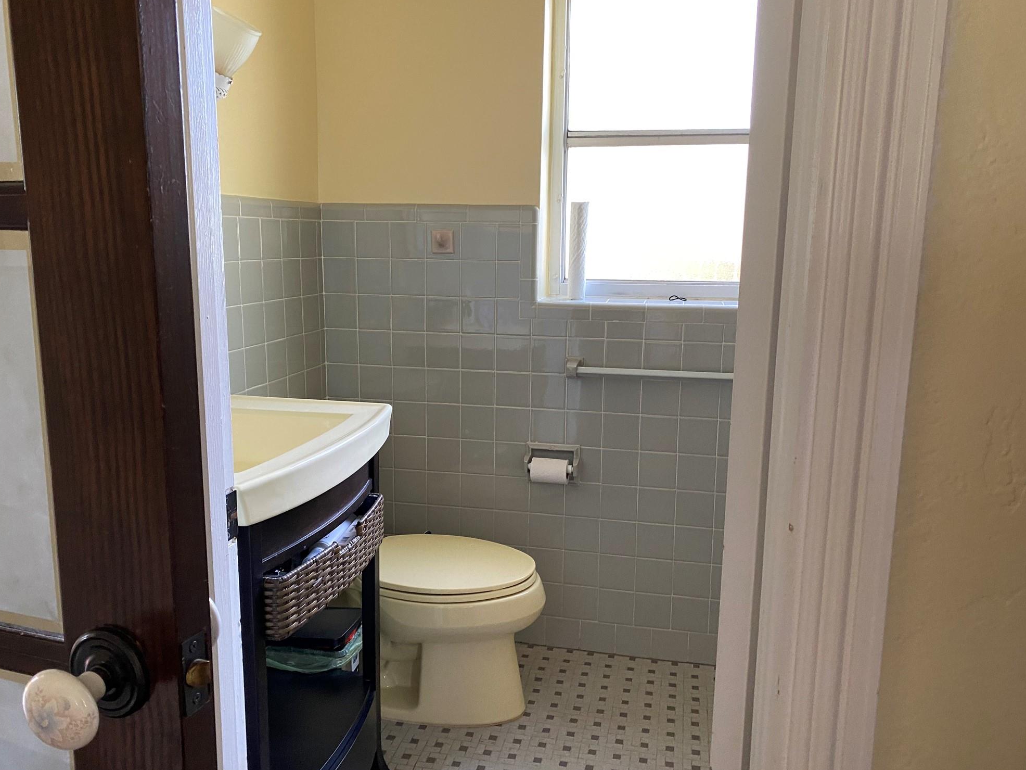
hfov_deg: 65.3
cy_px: 377
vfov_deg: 51.4
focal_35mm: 27
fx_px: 800
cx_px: 517
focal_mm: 4.25
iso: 160
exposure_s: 1/60
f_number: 1.8
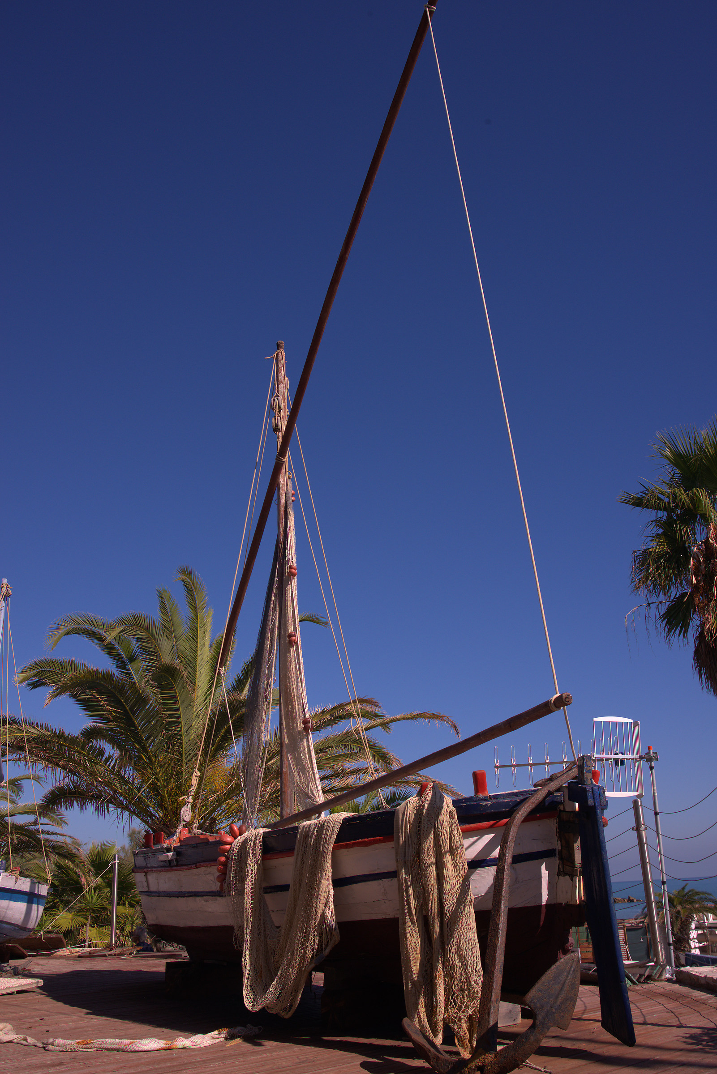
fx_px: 866
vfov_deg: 63.6
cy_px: 537
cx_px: 358
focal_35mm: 29
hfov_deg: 45.0
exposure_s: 1/250
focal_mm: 29
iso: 100
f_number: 11
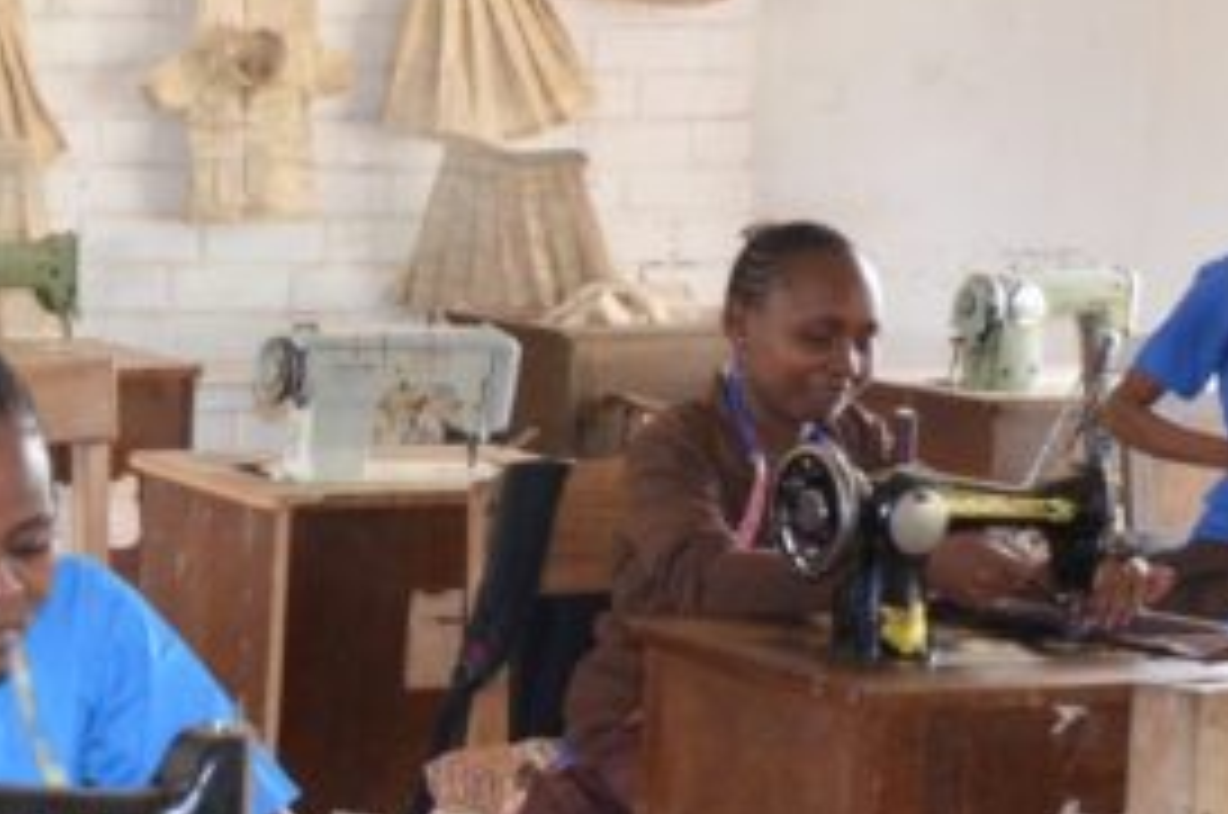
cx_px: -738
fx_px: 3371
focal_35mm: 99
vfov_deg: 13.7
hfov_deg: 17.9
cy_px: 677
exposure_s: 1/60
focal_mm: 18
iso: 1600
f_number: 3.5
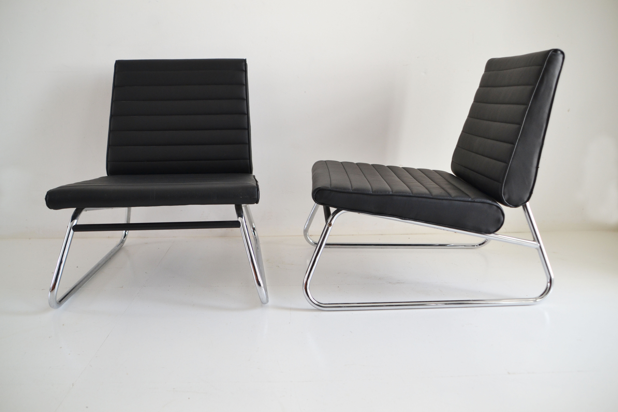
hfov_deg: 59.5
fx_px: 541
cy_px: 206
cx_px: 309
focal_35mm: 32
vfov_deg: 41.7
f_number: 3.5
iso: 400
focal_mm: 21
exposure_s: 1/60
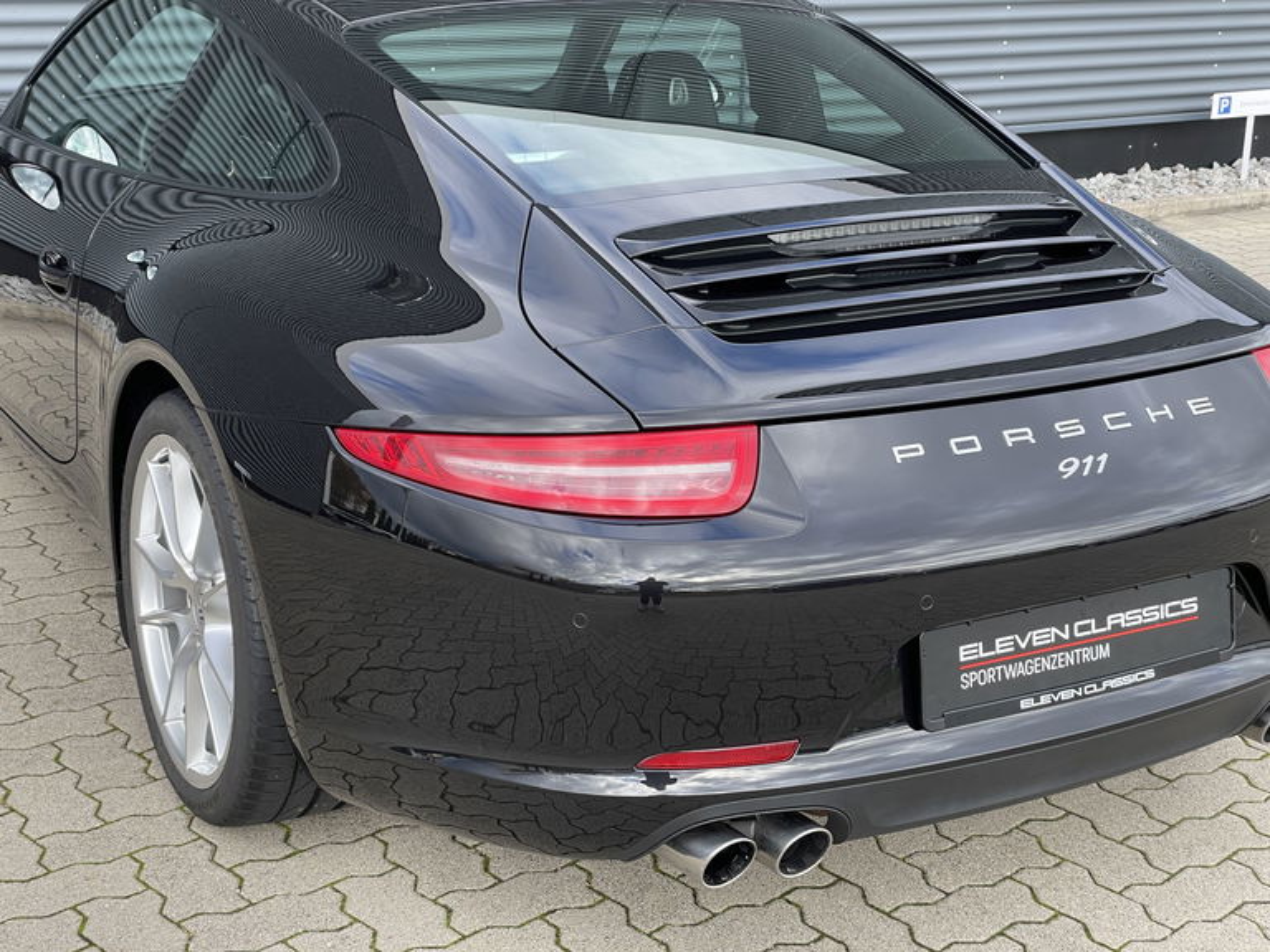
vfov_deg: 28.0
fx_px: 1908
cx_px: 635
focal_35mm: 52
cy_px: 476
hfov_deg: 36.8
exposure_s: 1/184
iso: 25
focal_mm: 6
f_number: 2
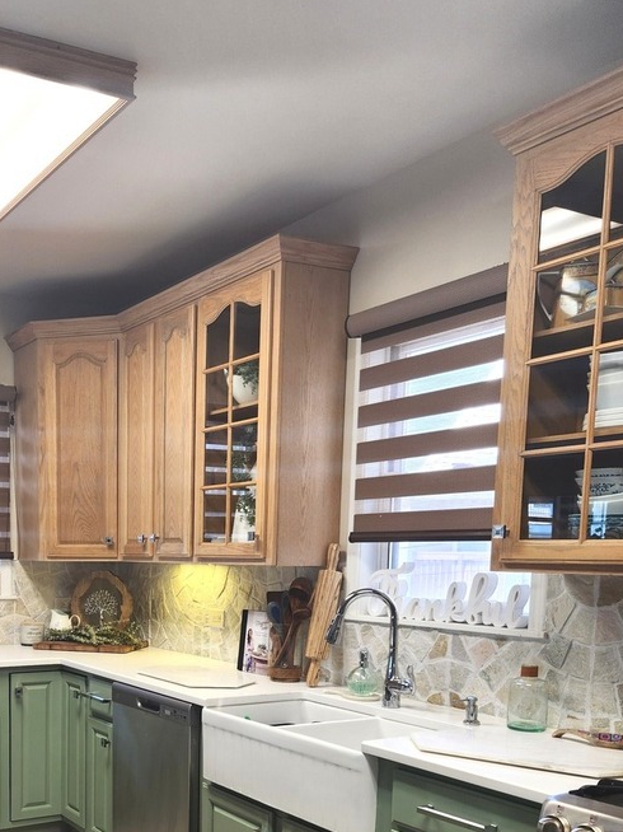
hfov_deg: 36.4
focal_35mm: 38
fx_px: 912
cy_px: 654
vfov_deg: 46.6
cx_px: 123
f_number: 1.8
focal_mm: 5.4
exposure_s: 1/120
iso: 64
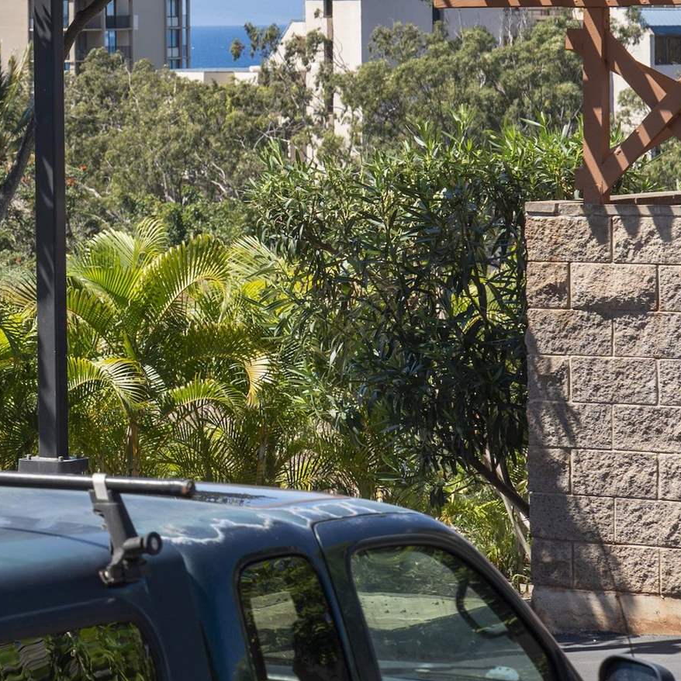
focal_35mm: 223
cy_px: -12
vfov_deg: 7.8
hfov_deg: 7.6
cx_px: -488
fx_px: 4963
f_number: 8
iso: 100
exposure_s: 1/320
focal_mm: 75
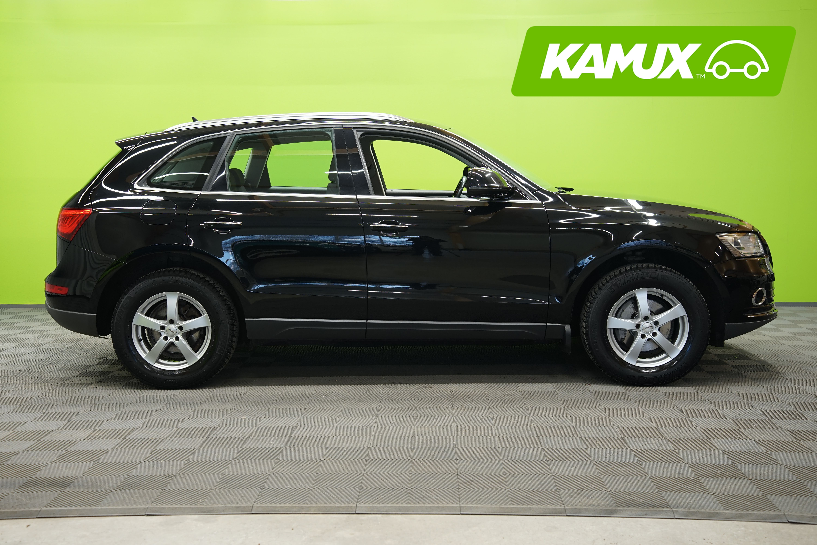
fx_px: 1021
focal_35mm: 45
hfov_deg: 43.6
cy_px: 272
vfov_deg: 29.9
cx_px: 408
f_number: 4.5
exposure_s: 1/15
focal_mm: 45
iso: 500
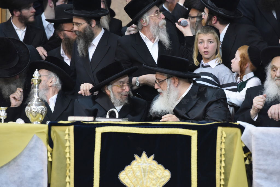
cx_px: 140
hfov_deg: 10.8
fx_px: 1478
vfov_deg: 7.2
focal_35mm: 190
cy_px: 94
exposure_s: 1/100
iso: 3200
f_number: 3.5
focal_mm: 190
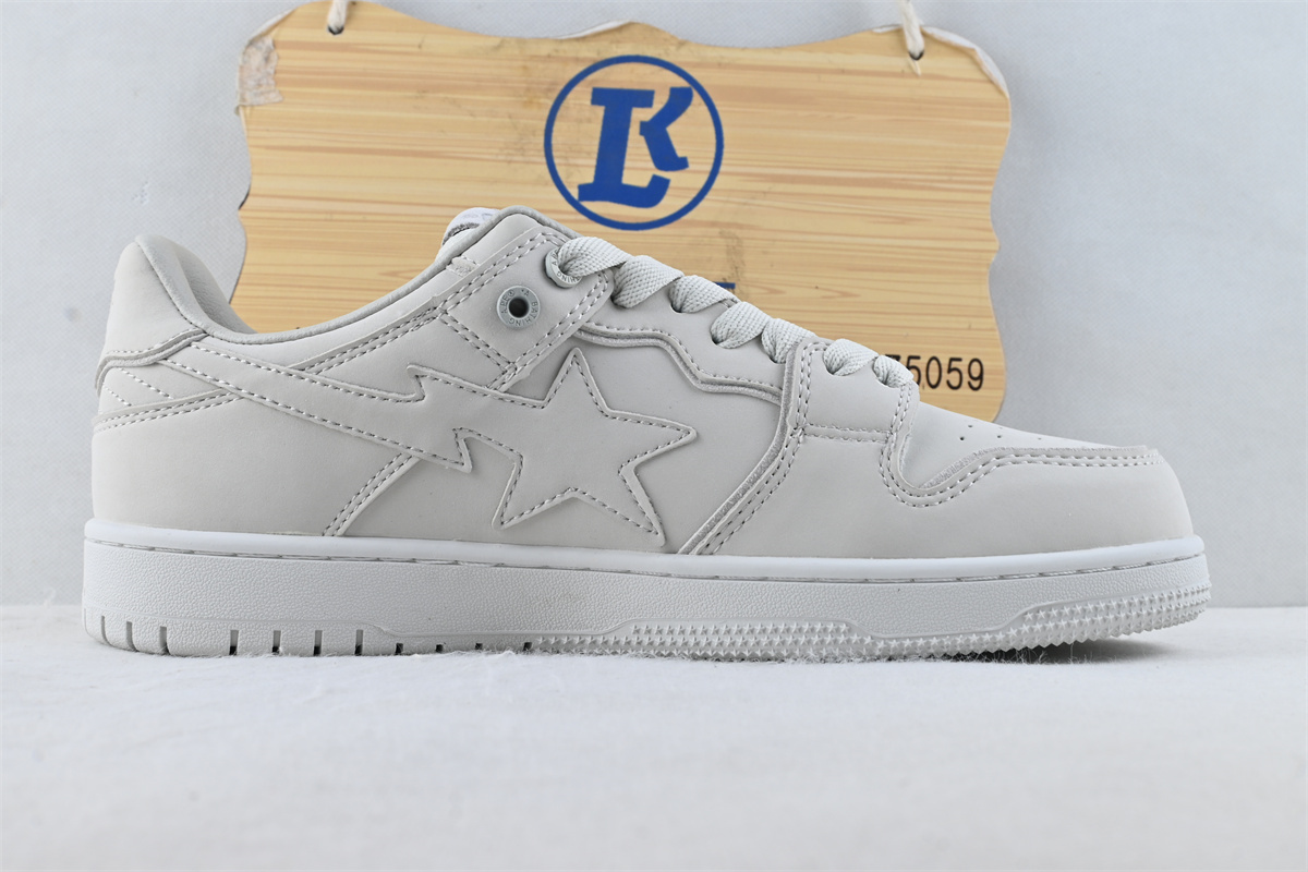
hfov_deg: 43.6
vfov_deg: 29.9
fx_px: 1635
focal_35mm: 45
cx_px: 654
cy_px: 436
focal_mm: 30
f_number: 10
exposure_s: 1/15
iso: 100
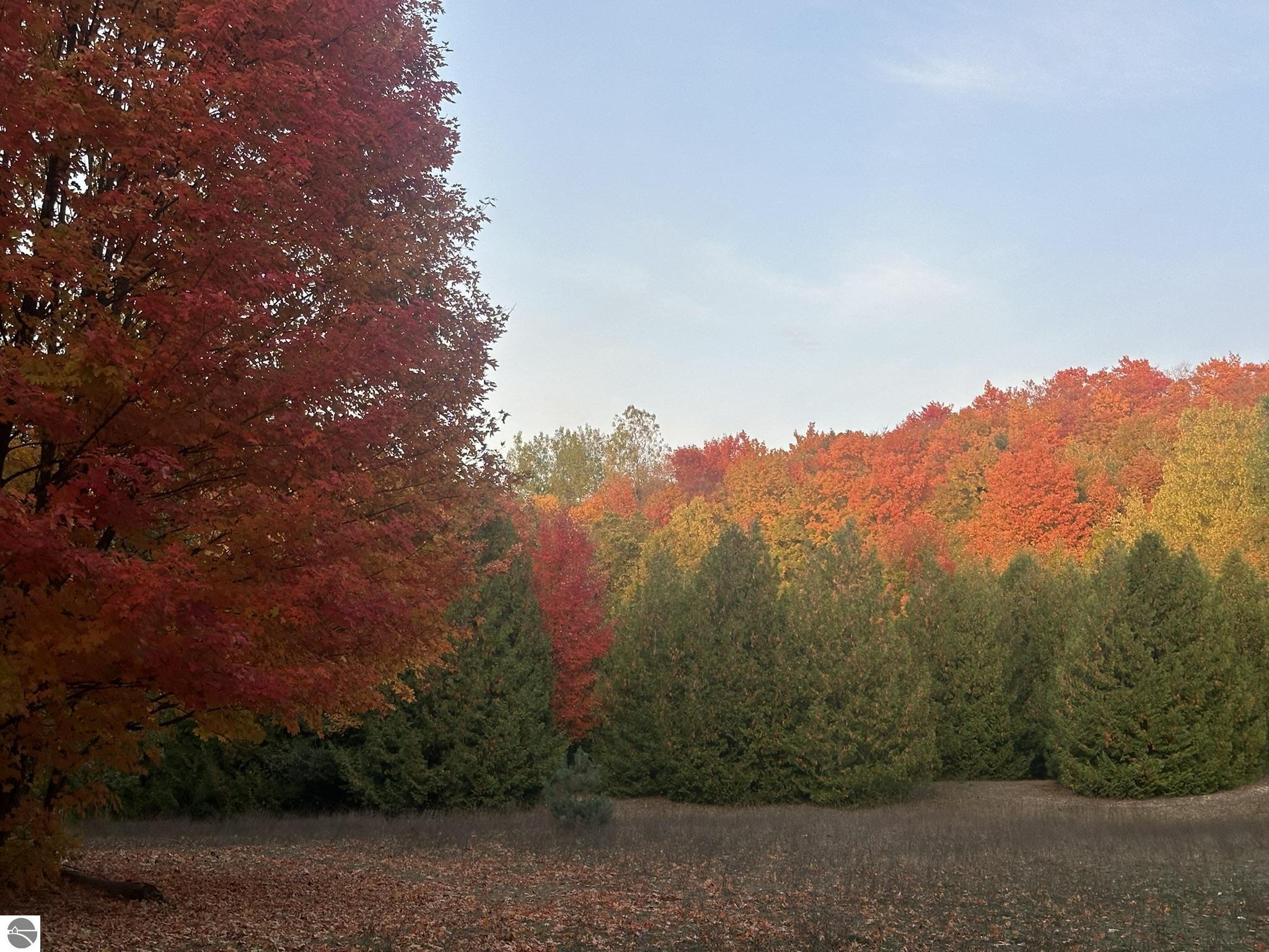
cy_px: 476
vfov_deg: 30.3
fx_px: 1760
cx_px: 634
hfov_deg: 39.7
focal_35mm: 48
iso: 64
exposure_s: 1/162
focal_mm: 6.86
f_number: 1.78
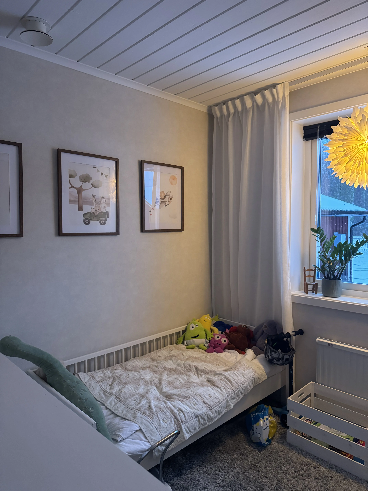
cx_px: 184
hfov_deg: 56.8
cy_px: 246
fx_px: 340
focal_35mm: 24
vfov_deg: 71.6
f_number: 1.78
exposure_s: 1/50
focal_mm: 6.76
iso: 640
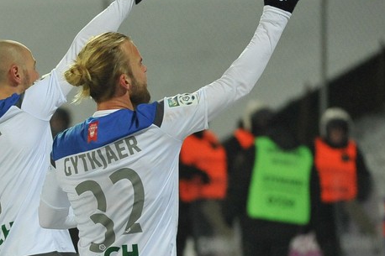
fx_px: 5602
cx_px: -61
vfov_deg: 2.6
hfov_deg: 3.9
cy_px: 274
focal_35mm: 524
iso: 3200
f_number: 4
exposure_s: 1/500
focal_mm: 200
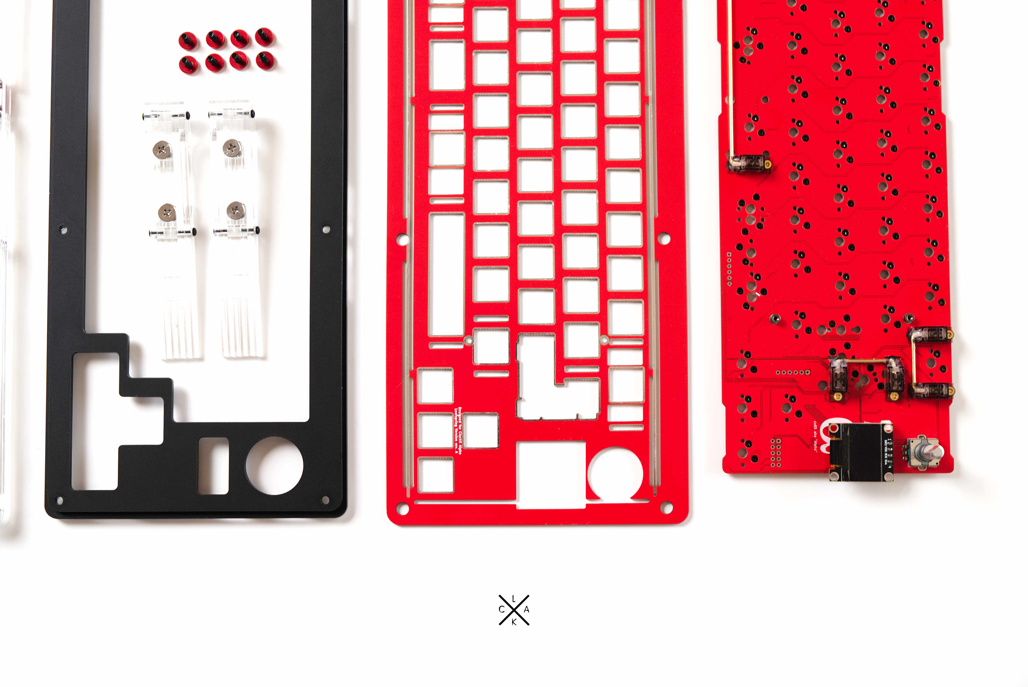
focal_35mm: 51
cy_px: 344
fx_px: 1457
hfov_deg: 38.9
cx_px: 514
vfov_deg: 26.5
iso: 200
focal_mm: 34.3
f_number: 5
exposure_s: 1/50
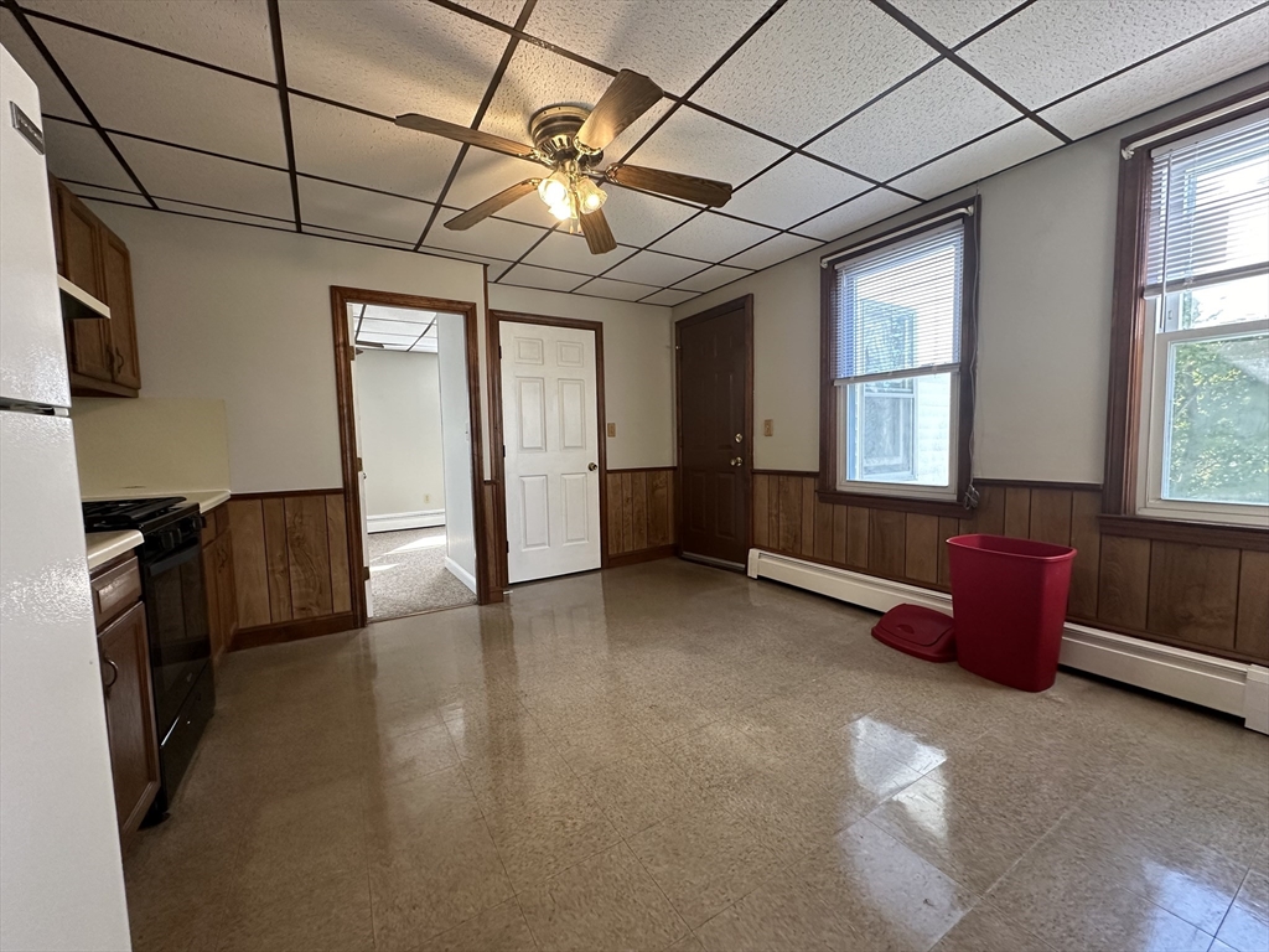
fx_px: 513
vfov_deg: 85.7
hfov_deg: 102.1
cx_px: 634
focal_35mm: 14
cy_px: 476
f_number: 2.2
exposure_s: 1/120
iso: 200
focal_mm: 2.22
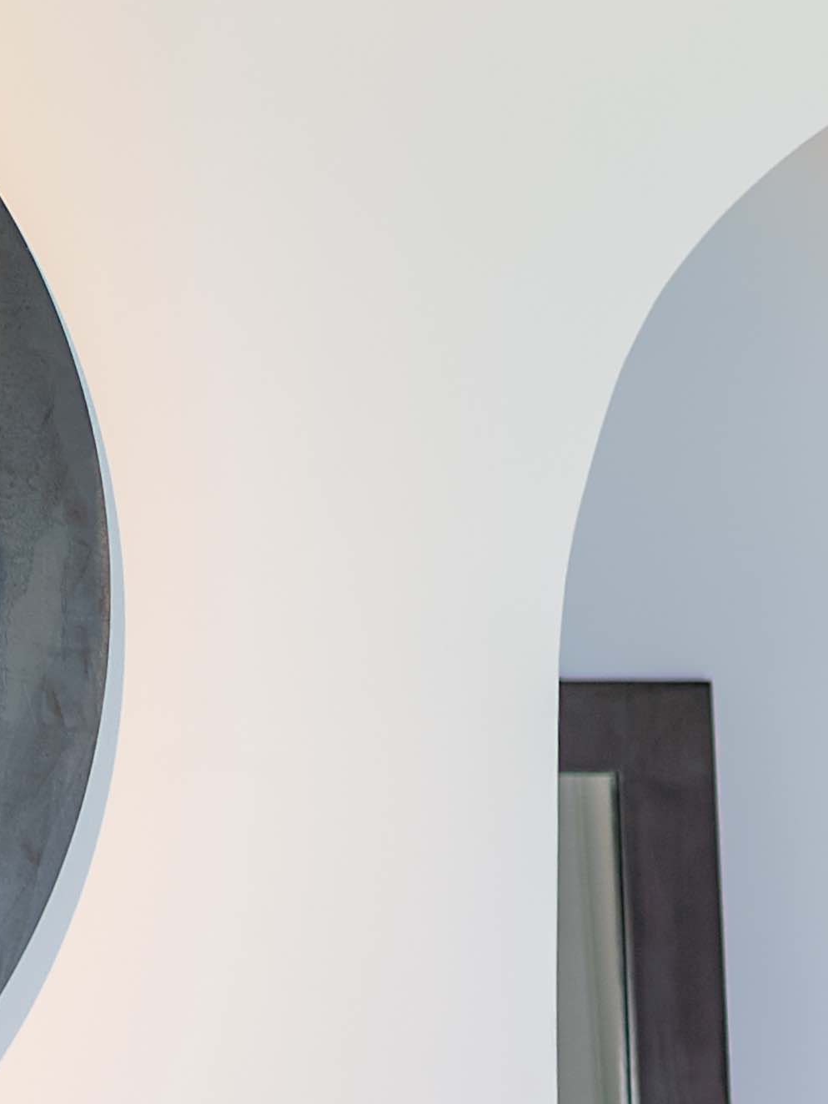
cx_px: -1193
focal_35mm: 153
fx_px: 4880
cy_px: 1378
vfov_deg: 12.6
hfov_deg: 8.8
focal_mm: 35
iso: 100
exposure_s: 1/80
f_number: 2.5
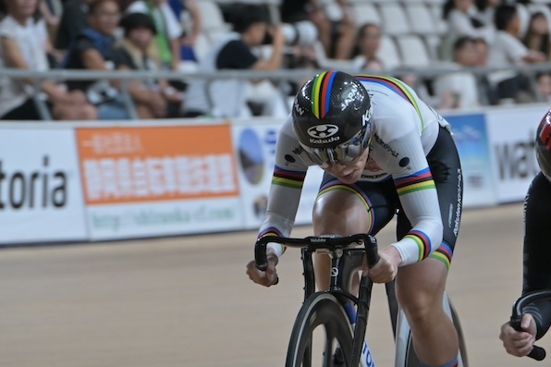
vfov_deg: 3.9
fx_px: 5340
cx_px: 320
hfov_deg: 5.9
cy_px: 223
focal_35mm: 349
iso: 2800
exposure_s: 1/400
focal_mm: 260
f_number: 8
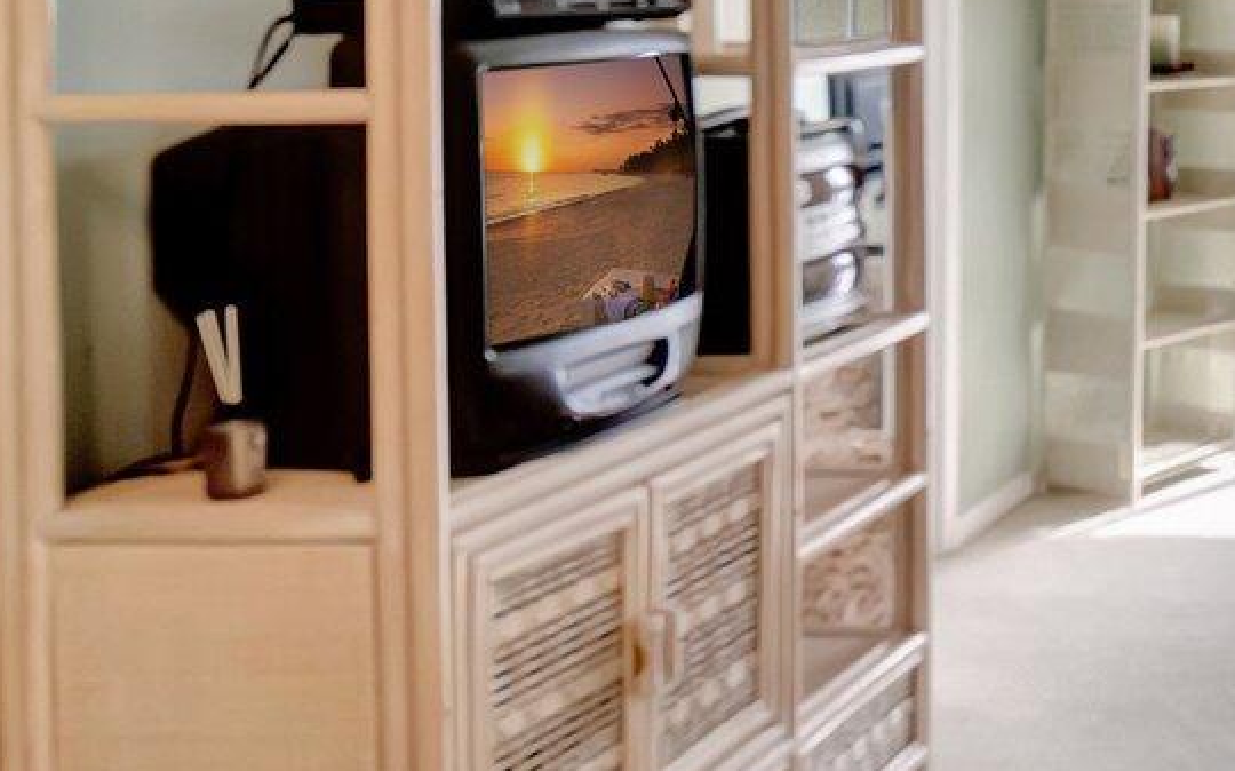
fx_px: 1951
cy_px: -25
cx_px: 1729
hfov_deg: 27.3
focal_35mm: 58
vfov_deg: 21.5
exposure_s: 1/40
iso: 1000
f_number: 8
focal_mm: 10
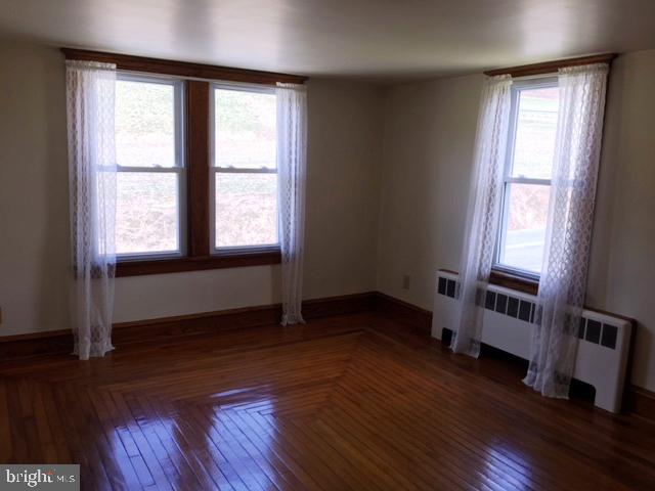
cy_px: 246
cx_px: 328
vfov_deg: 48.2
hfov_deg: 61.7
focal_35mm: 29
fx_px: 549
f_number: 2.2
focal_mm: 4.15
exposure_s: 1/120
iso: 25
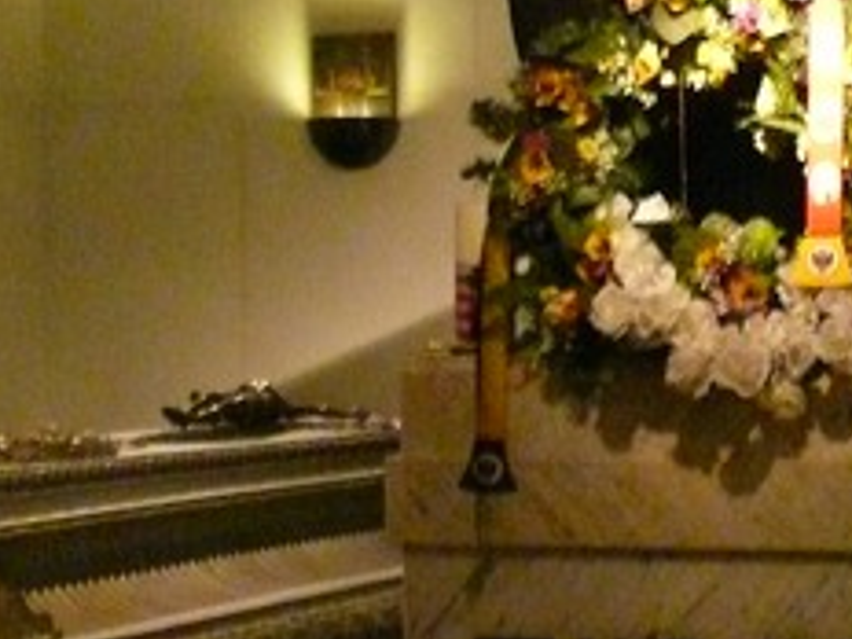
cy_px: 312
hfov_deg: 17.3
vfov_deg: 13.1
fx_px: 2781
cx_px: 646
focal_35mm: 113
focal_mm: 7.4
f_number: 2.8
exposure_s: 1/8
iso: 800
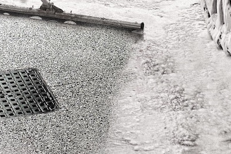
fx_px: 513
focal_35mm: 80
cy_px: 72
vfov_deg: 17.0
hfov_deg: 25.3
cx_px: 93
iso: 200
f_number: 2.8
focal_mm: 35
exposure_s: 1/180
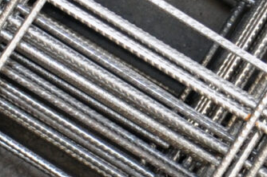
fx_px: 2556
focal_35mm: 345
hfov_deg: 5.7
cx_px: -378
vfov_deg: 4.0
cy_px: 57
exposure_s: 1/60
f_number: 5.6
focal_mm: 30
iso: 400
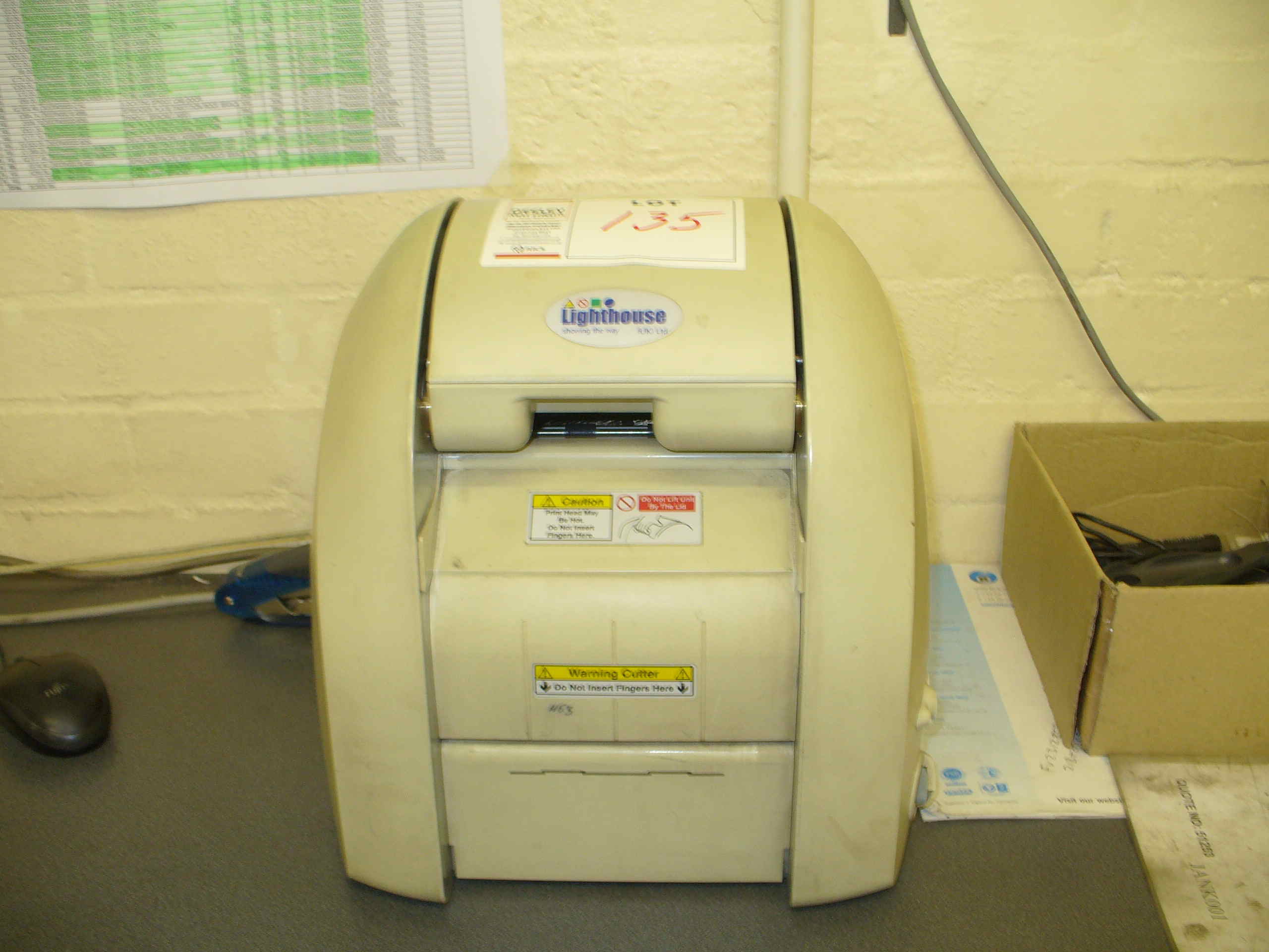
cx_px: 634
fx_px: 1356
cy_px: 476
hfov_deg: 50.1
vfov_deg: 38.7
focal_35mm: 37
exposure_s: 1/20
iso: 100
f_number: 2.8
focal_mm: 6.1
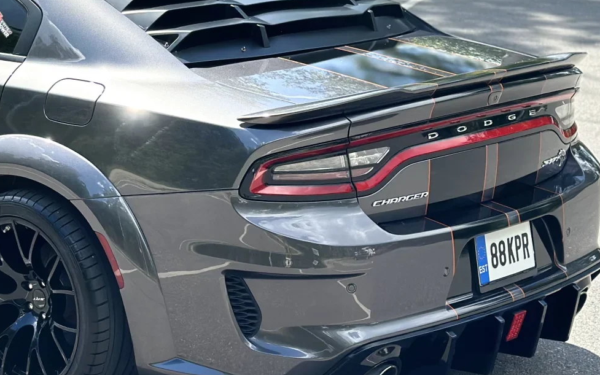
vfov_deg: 13.0
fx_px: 1635
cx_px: 23
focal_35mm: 100
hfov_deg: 20.2
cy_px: 42
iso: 80
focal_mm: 6.86
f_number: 1.78
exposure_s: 1/2028
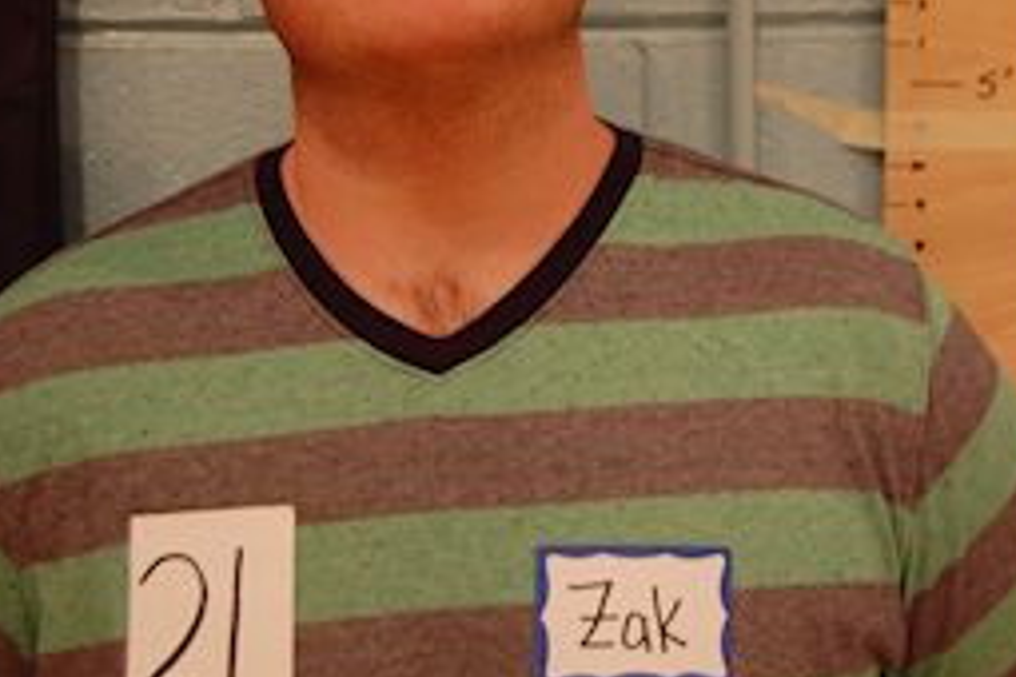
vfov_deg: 18.2
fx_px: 2088
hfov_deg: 27.2
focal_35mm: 74
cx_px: 693
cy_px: 102
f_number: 4.2
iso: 800
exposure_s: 1/20
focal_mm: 28
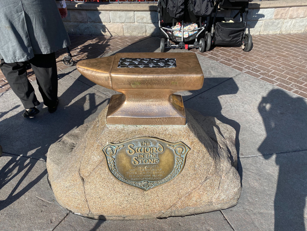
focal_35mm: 26
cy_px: 116
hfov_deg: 67.3
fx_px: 231
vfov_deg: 53.1
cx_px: 154
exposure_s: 1/2315
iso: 32
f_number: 1.8
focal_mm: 4.25
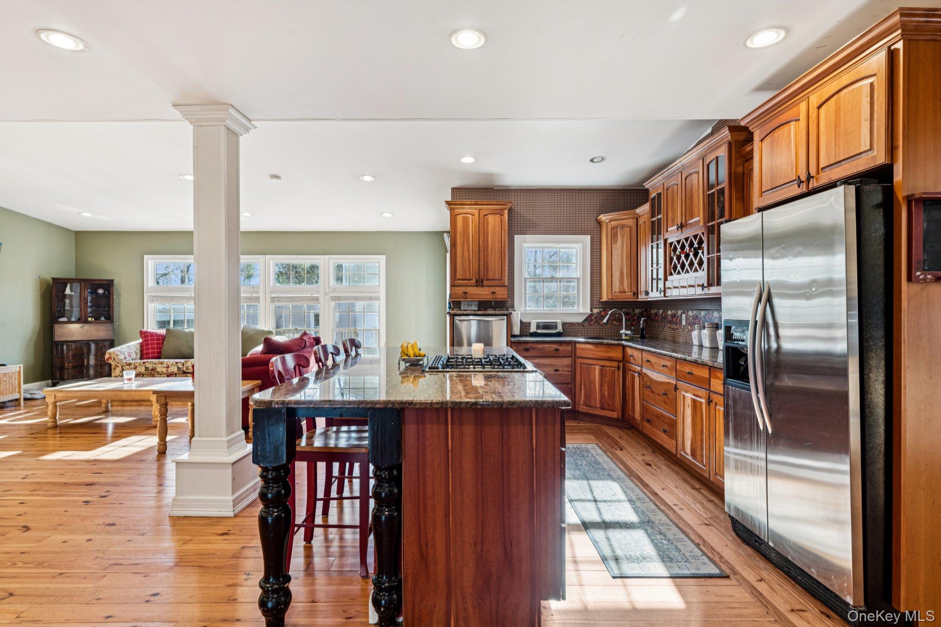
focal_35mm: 19
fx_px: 497
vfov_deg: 64.5
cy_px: 314
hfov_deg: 86.9
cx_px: 470
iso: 320
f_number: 8
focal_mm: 19
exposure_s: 1/13
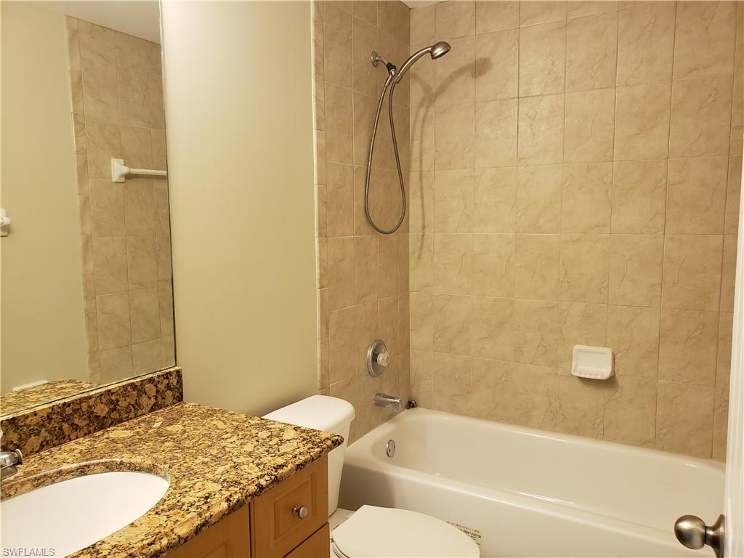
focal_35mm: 26
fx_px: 559
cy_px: 279
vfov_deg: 53.1
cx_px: 372
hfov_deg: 67.3
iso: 320
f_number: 2.4
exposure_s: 1/60
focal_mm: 4.3
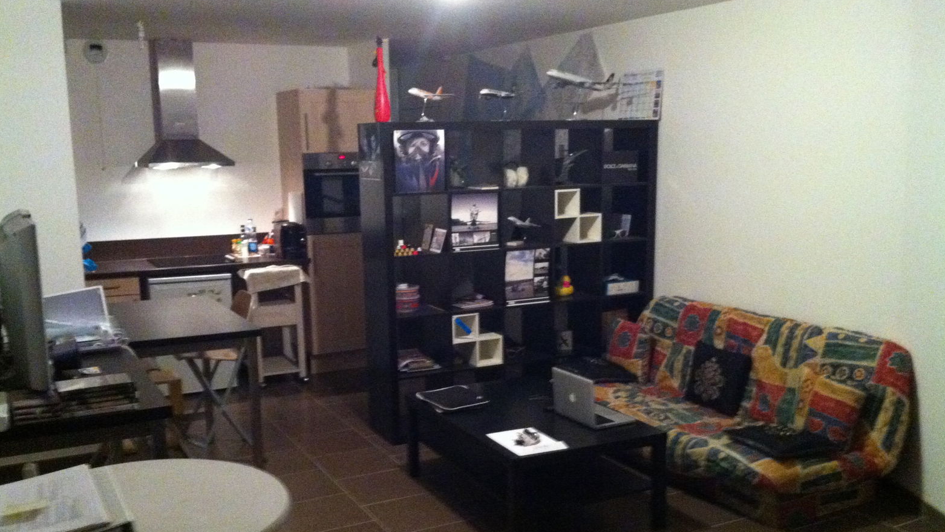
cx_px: 464
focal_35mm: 39
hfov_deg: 51.6
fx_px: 977
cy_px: 314
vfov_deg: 30.4
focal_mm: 3.85
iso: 1000
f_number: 2.8
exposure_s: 1/15
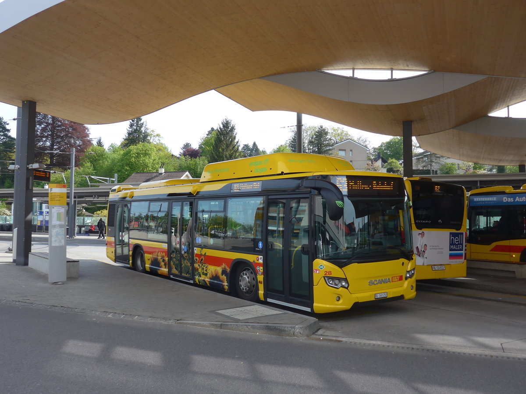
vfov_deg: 41.8
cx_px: 263
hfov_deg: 54.0
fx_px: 517
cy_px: 197
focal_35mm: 34
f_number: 2.8
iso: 80
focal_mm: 7
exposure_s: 1/640
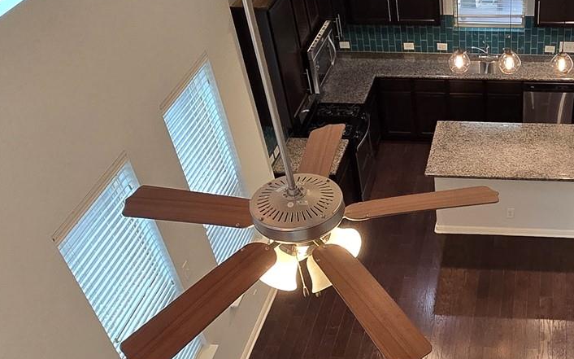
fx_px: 626
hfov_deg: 46.2
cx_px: 476
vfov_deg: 30.2
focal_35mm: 40
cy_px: 340
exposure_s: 1/60
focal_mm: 2.2
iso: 200
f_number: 2.2
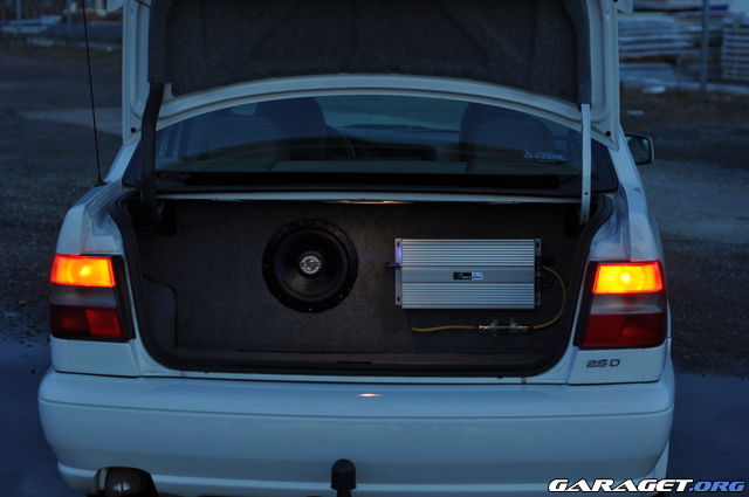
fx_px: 1558
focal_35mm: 75
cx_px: 374
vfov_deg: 18.1
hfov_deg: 27.0
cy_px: 248
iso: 200
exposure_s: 1/20
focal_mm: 50
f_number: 3.5
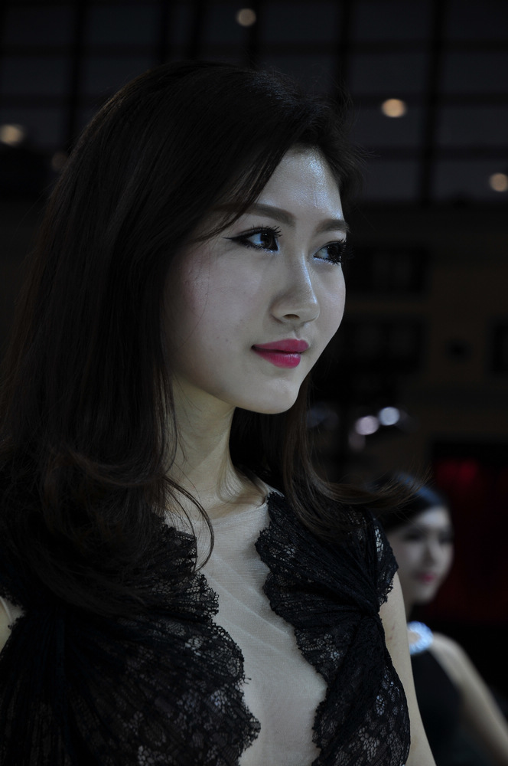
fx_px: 2706
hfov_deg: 10.7
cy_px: 383
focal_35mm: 128
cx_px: 254
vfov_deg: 16.1
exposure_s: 1/60
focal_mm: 85
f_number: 5.6
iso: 200
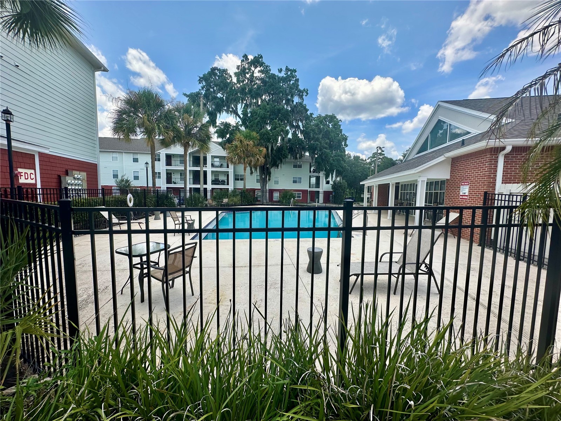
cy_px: 210
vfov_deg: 85.7
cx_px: 280
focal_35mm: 14
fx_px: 227
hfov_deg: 102.1
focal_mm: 2.22
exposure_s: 1/1062
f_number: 2.2
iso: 40
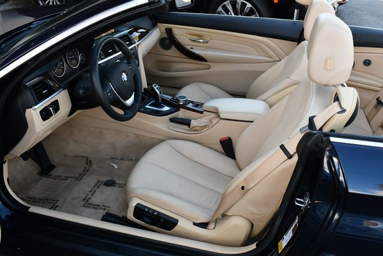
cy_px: 128
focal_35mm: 36
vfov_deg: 36.9
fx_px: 383
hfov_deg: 53.1
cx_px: 192
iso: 400
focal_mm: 18
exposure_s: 1/250
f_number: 5
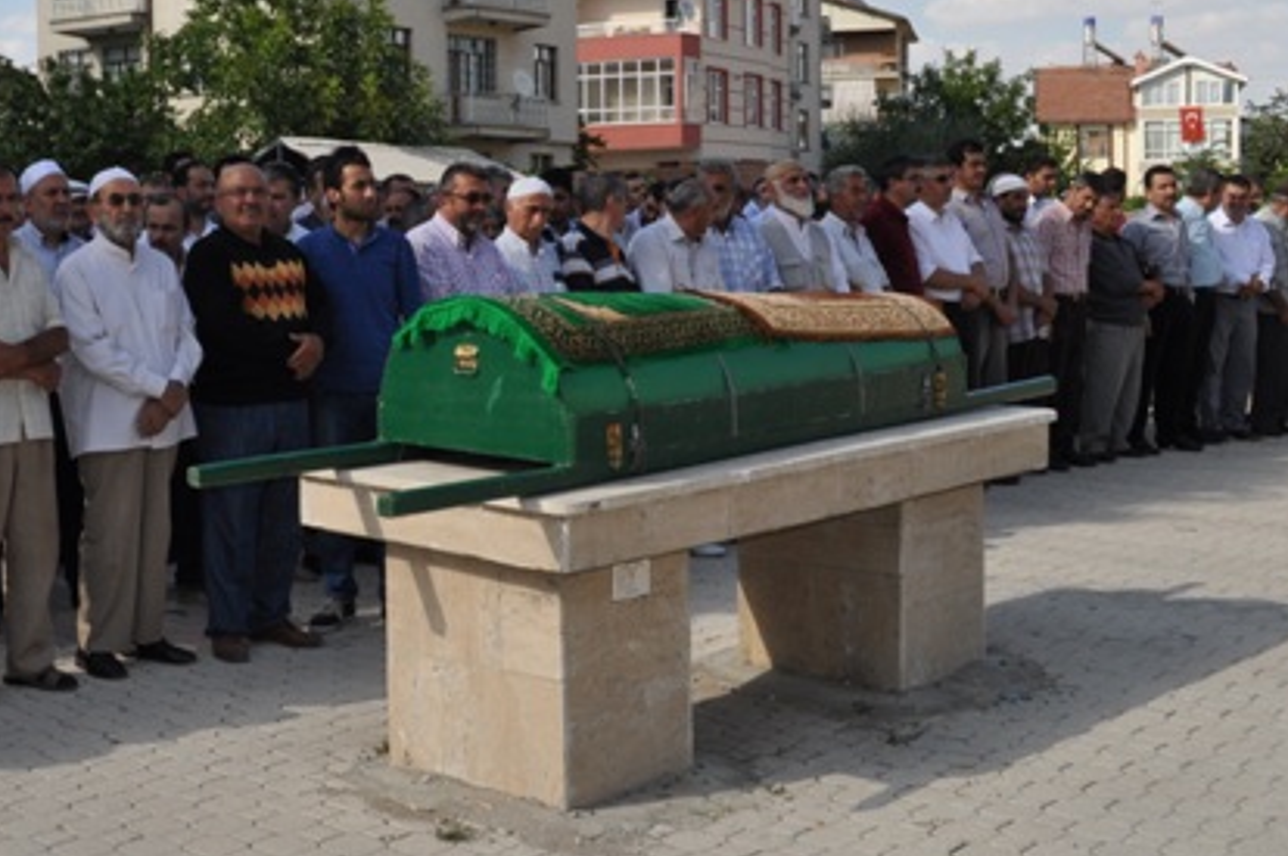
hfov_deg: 38.0
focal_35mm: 51
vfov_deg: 26.3
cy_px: 288
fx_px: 1822
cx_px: 327
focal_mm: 22
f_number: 14
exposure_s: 1/200
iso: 400
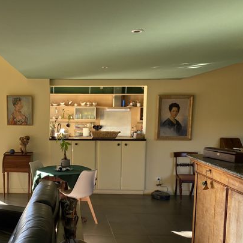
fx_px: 318
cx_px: 64
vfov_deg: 41.6
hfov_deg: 40.8
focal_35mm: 40
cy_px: 148
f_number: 1.8
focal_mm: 4.25
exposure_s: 1/122
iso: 50
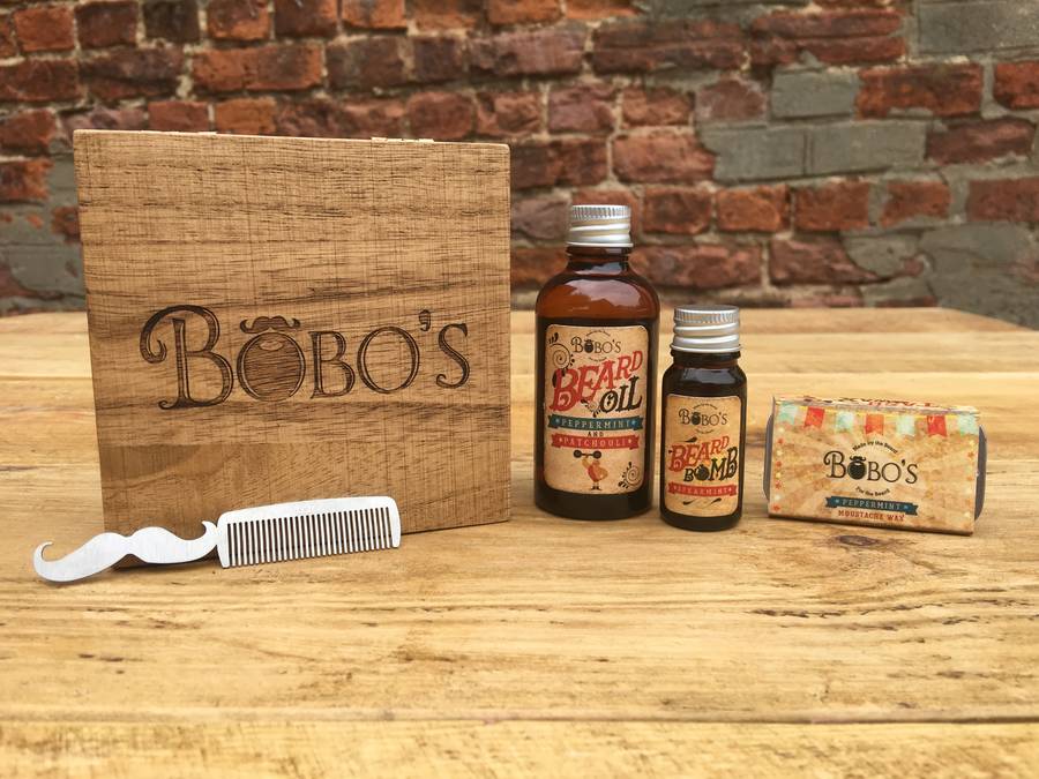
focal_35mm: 29
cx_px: 520
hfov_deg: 61.7
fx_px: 870
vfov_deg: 48.2
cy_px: 390
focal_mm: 4.15
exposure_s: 1/420
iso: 25
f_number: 2.2
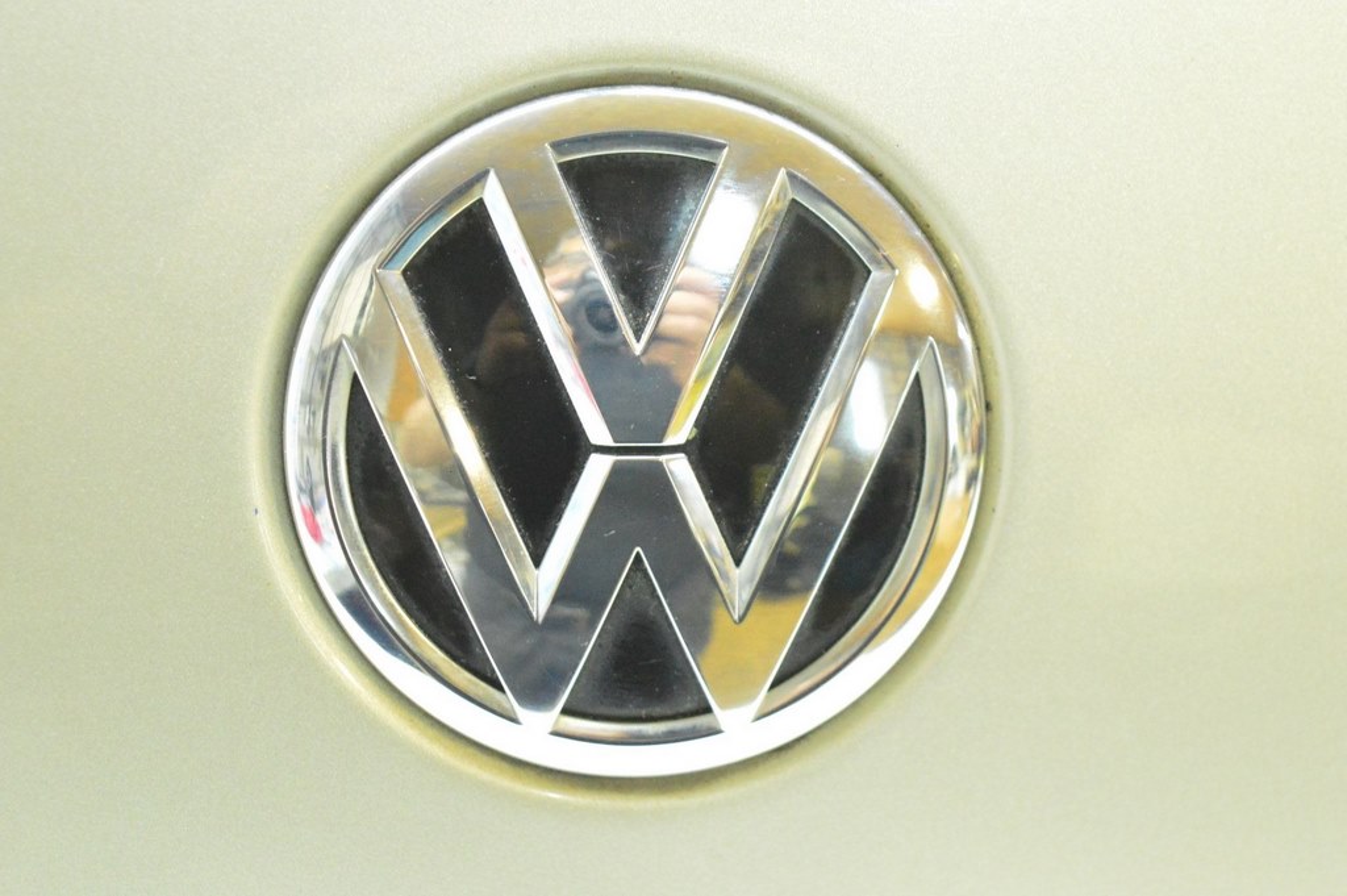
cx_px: 674
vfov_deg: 16.5
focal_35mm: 82
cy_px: 448
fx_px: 3084
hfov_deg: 24.6
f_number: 5.6
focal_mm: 55
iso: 6400
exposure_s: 1/40
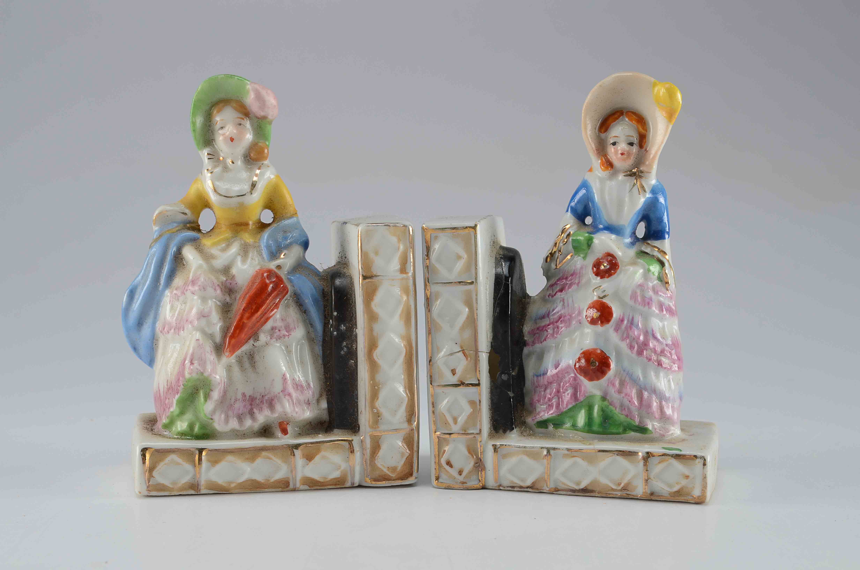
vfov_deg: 21.5
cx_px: 430
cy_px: 285
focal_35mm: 63
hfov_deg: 32.0
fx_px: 1502
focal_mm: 42
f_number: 13
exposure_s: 1/80
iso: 100
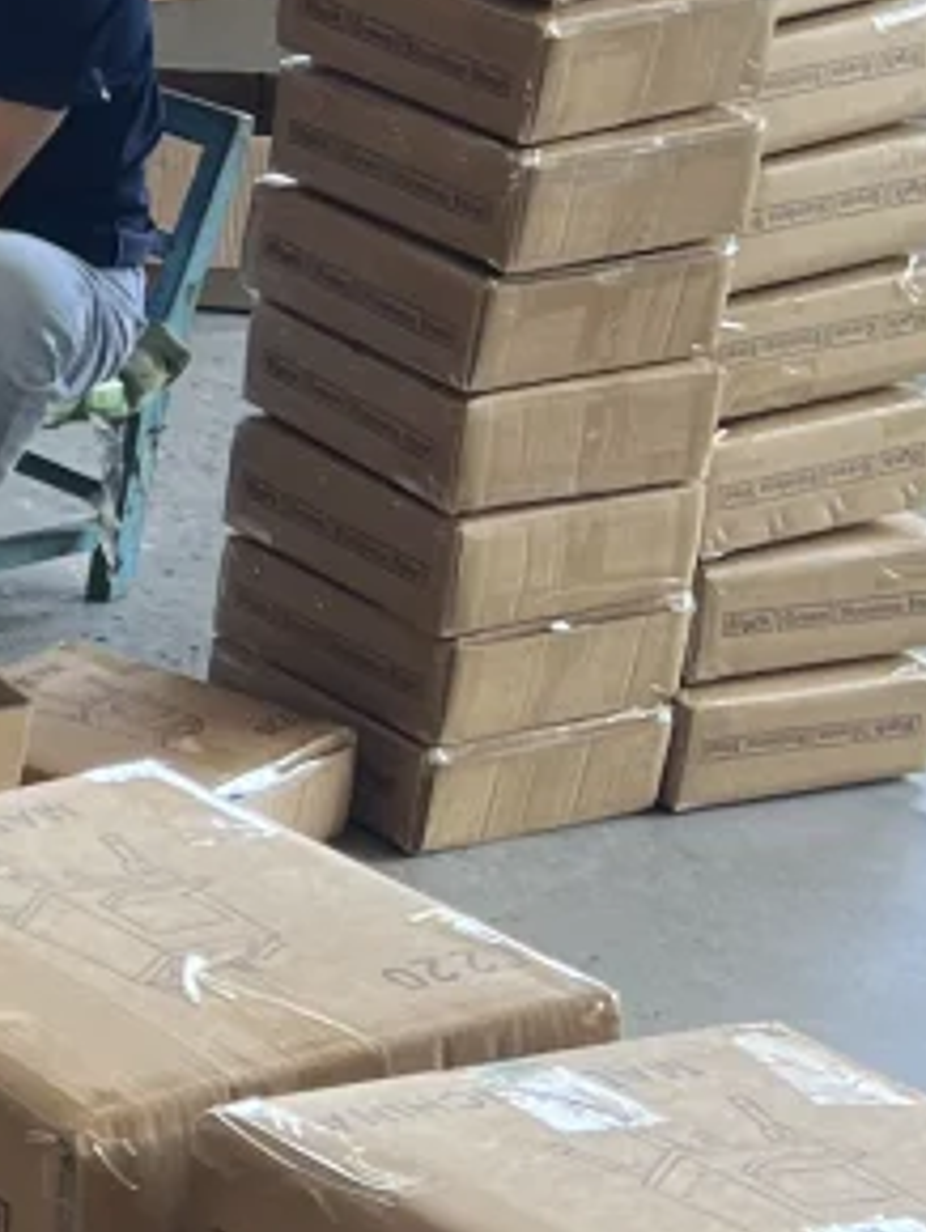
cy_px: 510
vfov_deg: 15.3
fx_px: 4594
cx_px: -1215
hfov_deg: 10.2
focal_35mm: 129
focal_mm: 5.7
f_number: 1.5
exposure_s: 1/121
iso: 40
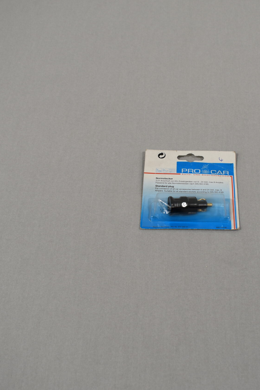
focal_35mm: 50
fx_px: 542
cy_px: 194
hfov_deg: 26.7
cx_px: 189
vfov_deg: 39.6
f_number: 5.6
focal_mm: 22
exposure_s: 1/125
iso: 320
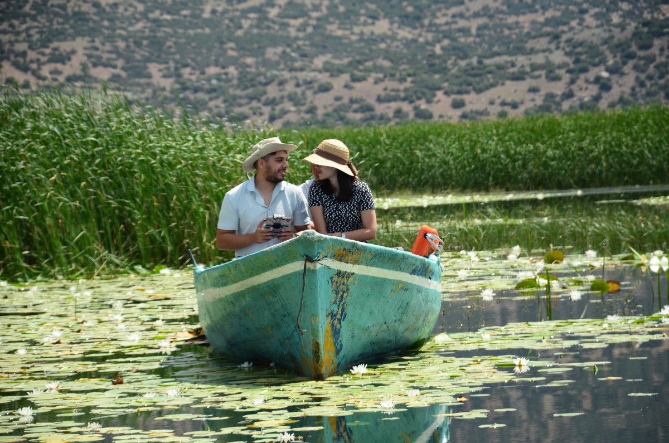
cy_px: 222
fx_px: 2921
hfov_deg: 13.1
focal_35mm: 158
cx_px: 334
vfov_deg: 8.7
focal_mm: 105
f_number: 5.6
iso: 800
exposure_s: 1/1500
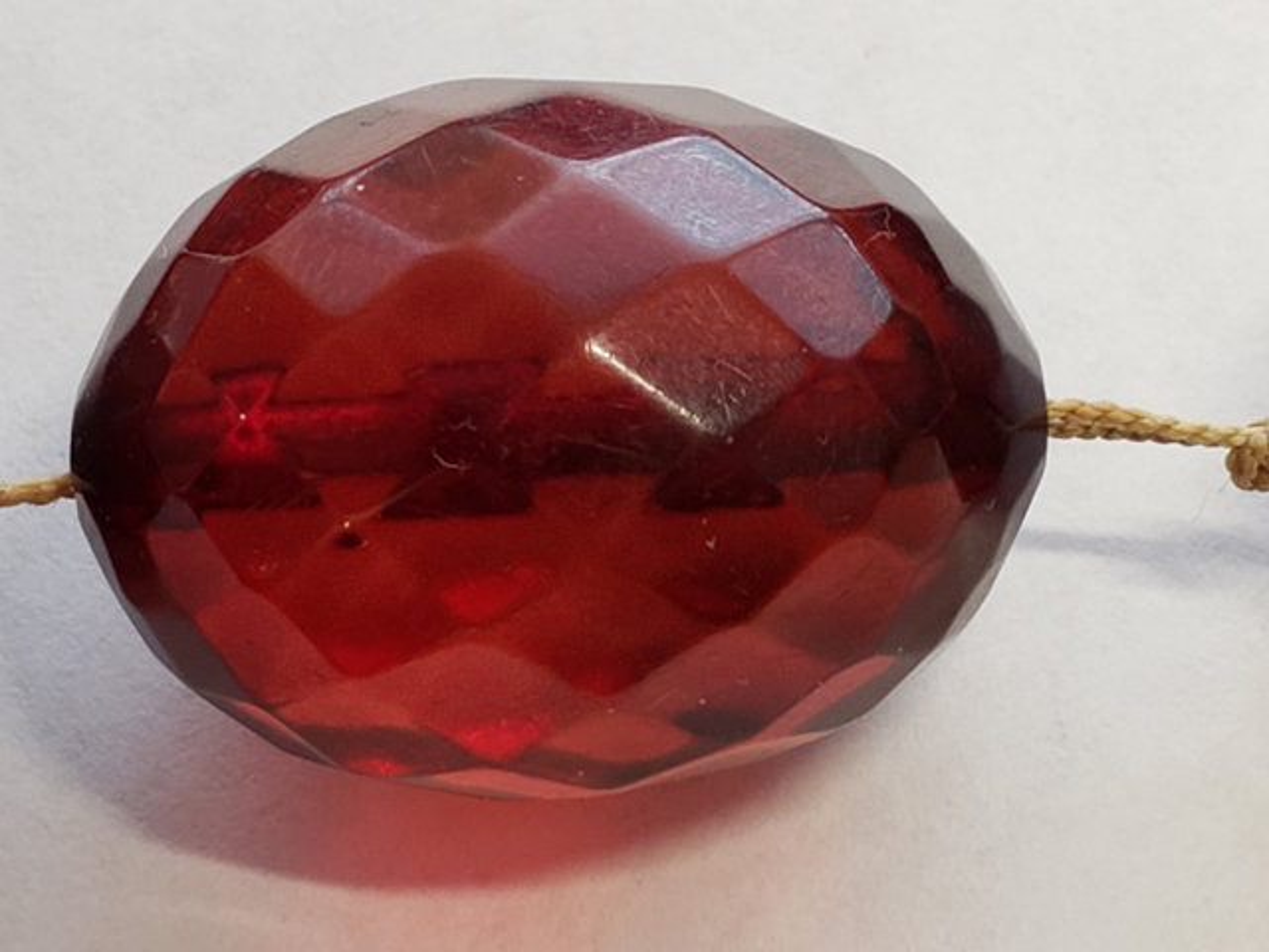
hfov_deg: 67.3
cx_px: 634
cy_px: 476
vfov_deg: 53.1
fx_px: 953
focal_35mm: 26
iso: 125
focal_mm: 4.3
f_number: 2.4
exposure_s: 1/60
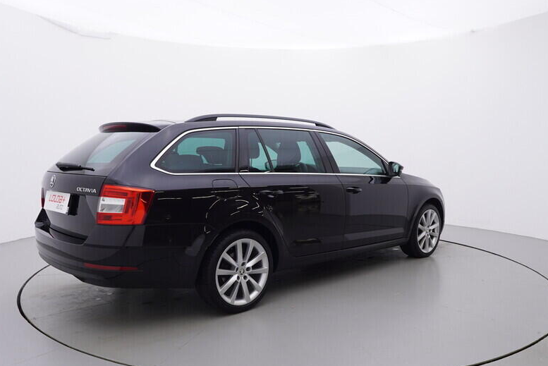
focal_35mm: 30
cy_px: 221
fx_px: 452
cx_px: 273
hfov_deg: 62.5
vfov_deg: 43.9
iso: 200
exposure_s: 1/80
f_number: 5
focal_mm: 15
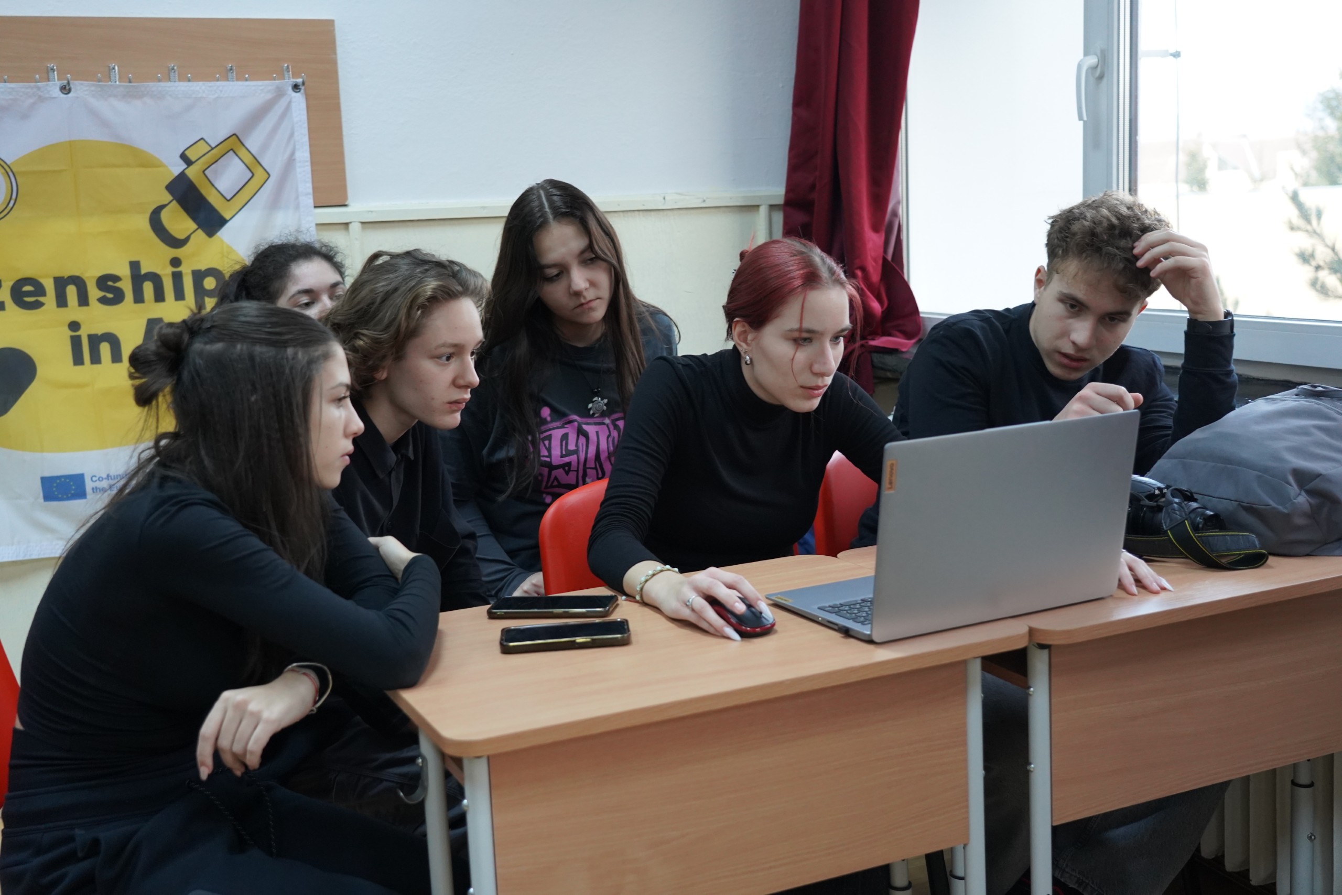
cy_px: 448
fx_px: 1417
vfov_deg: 35.1
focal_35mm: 38
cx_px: 671
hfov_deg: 50.7
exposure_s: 1/160
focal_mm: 38
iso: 3200
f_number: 4
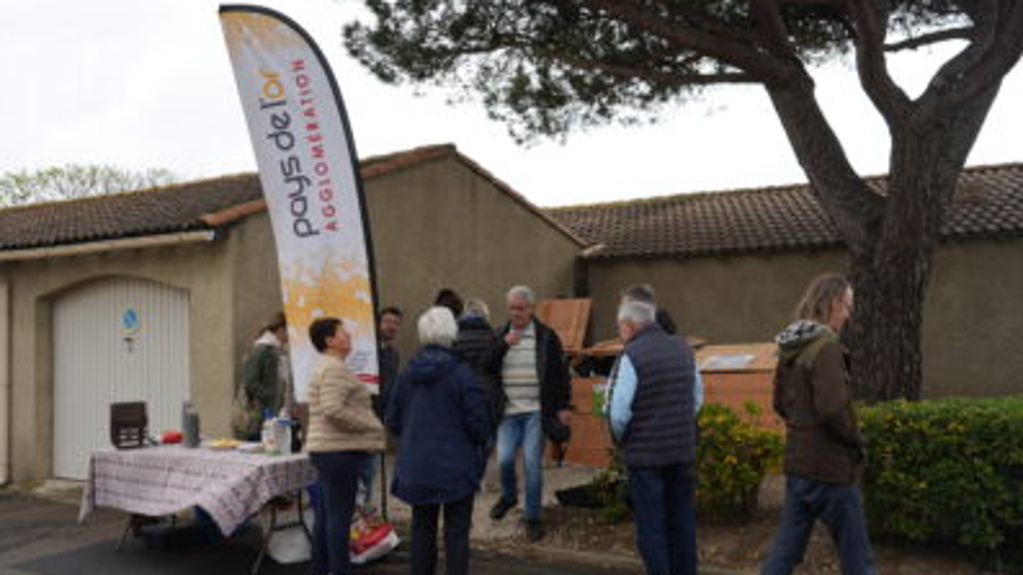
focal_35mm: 38
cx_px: 510
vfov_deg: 31.2
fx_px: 1030
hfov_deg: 52.8
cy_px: 295
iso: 100
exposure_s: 1/160
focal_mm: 36
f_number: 4.5
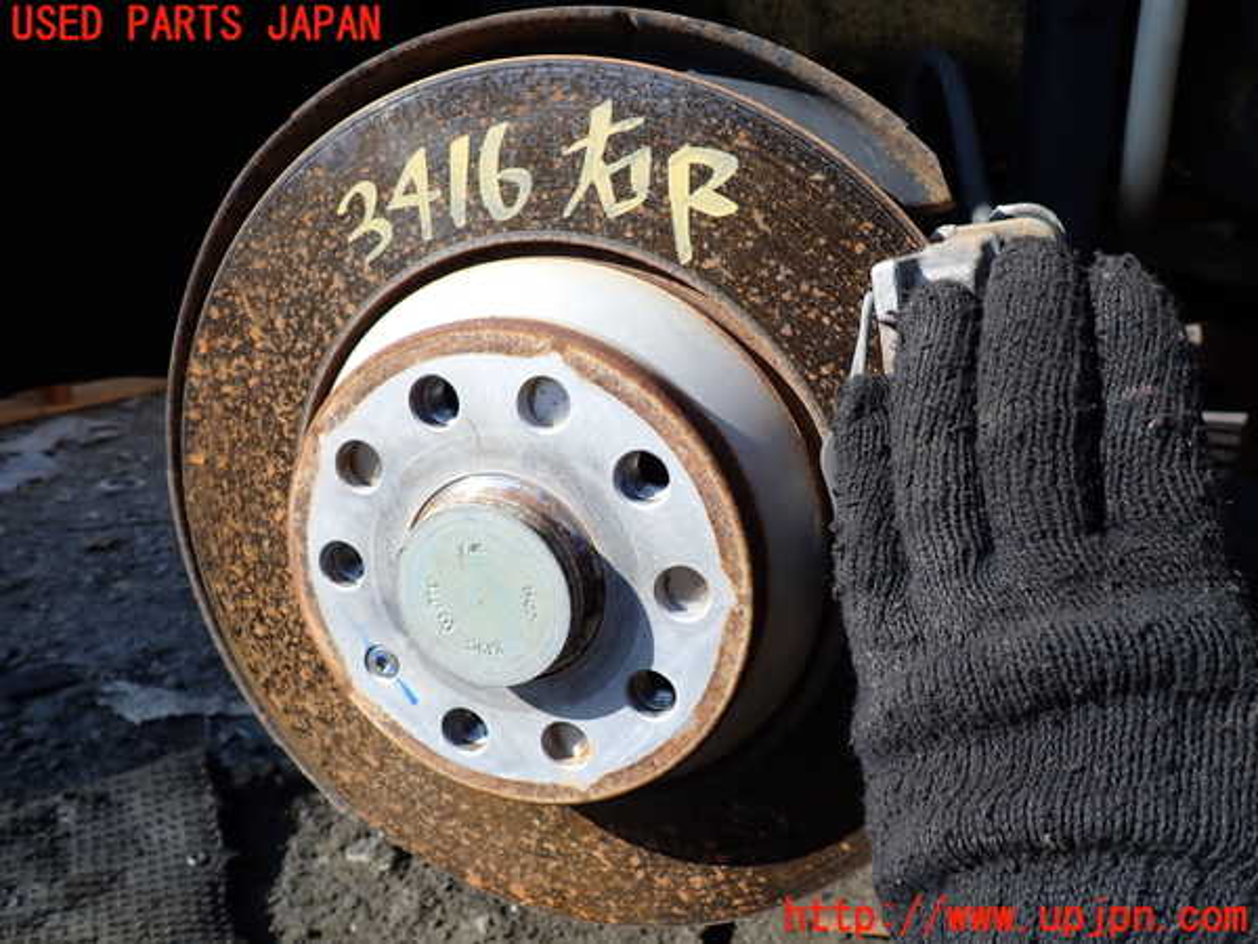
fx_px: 909
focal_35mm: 25
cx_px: 629
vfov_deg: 54.9
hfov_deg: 69.4
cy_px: 472
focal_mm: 4.5
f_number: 2.8
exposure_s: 1/640
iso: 100
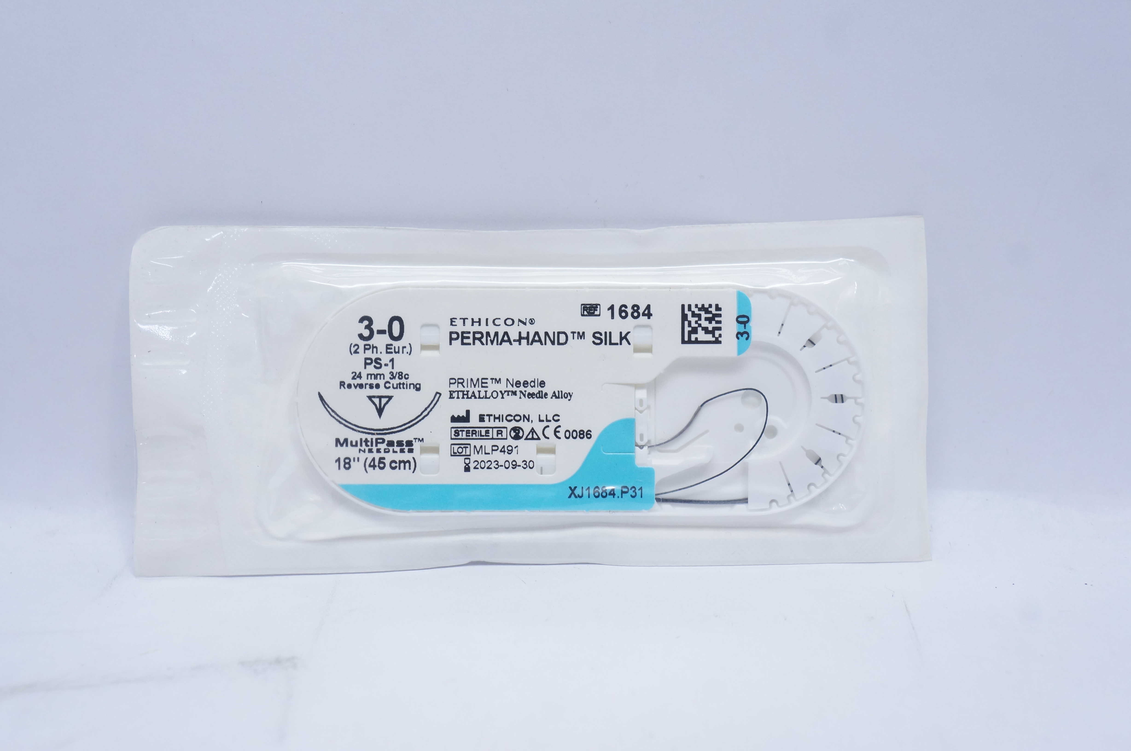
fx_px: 1459
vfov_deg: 28.9
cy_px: 376
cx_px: 566
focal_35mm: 46
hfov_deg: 42.4
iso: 800
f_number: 7.1
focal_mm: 31
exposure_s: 1/50
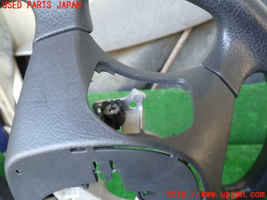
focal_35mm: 30
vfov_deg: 46.8
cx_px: 134
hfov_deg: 60.0
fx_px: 231
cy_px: 100
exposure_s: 1/40
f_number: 2.3
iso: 200
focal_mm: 5.4
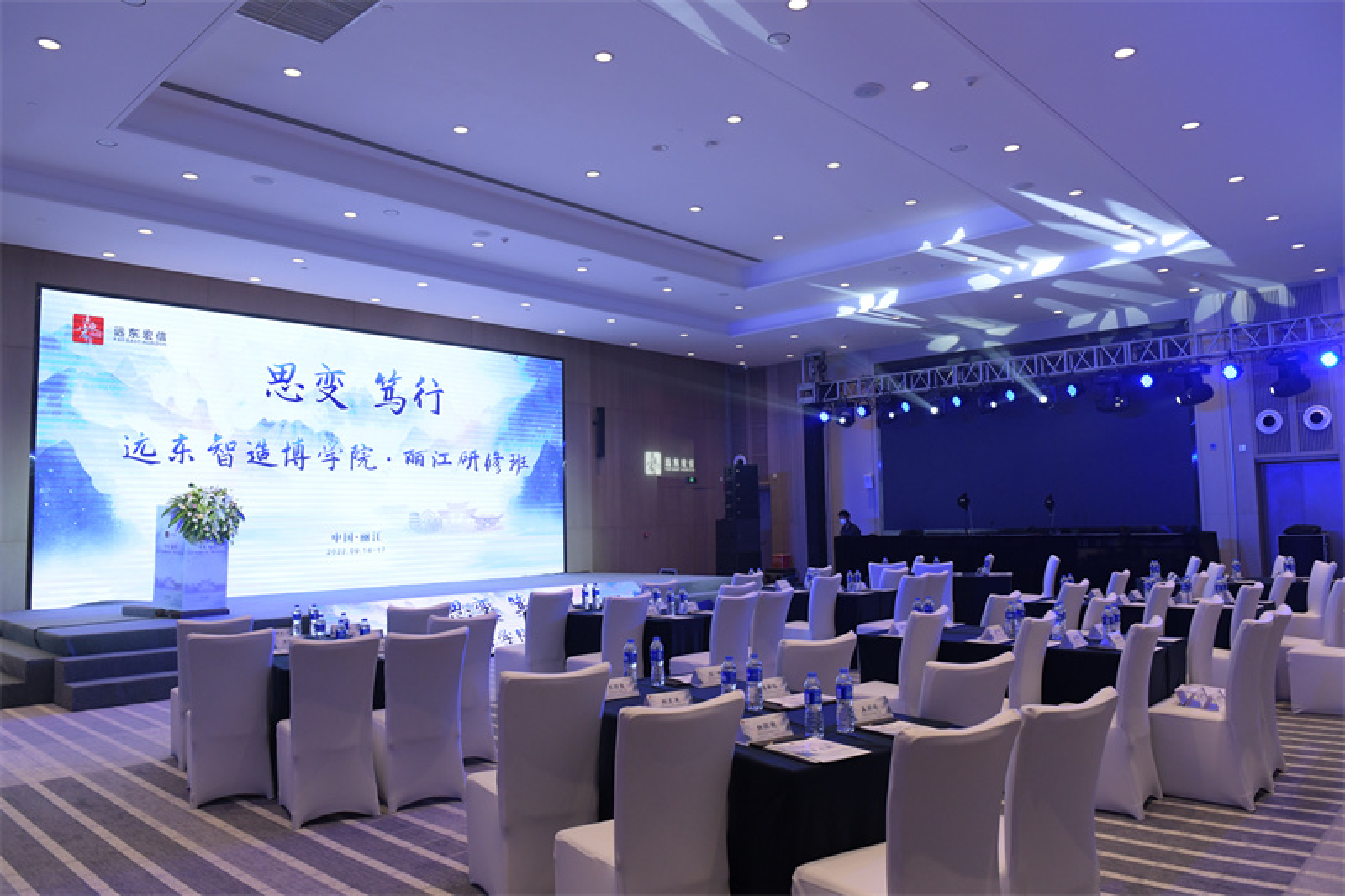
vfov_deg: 49.5
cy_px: 448
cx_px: 672
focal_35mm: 26
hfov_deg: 69.4
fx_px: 971
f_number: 5.6
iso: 2000
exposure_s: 1/250
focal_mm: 26
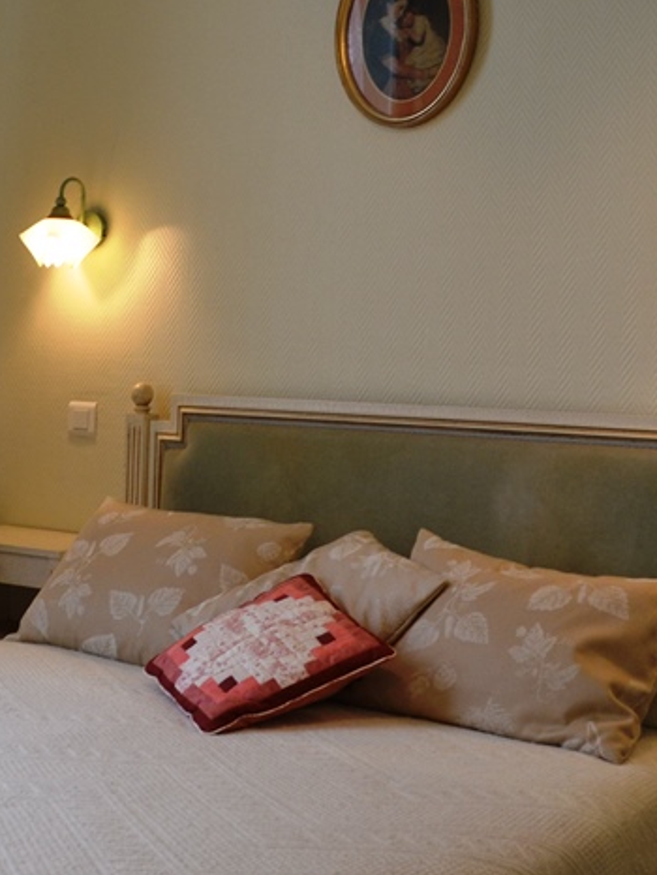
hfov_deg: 25.6
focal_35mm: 57
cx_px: 231
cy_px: 369
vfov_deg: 33.7
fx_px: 1441
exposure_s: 1/100
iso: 400
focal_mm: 18
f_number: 5
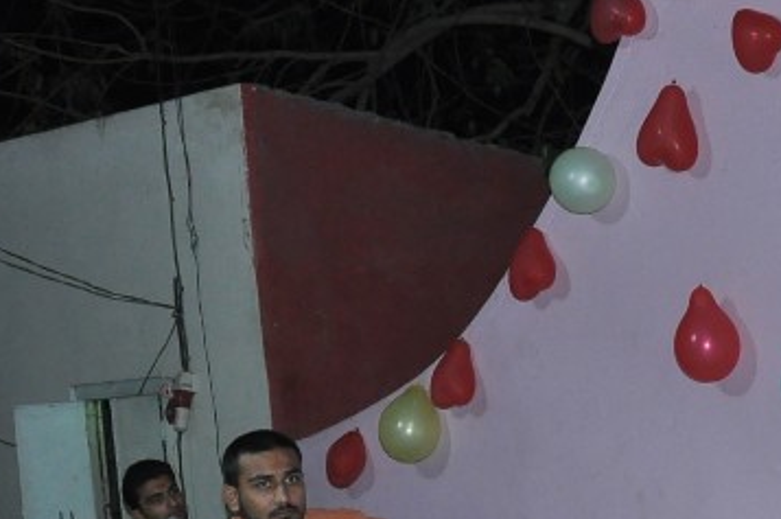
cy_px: 589
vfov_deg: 12.5
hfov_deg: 18.7
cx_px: 768
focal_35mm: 107
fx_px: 2318
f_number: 6.7
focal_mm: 22
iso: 800
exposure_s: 1/125
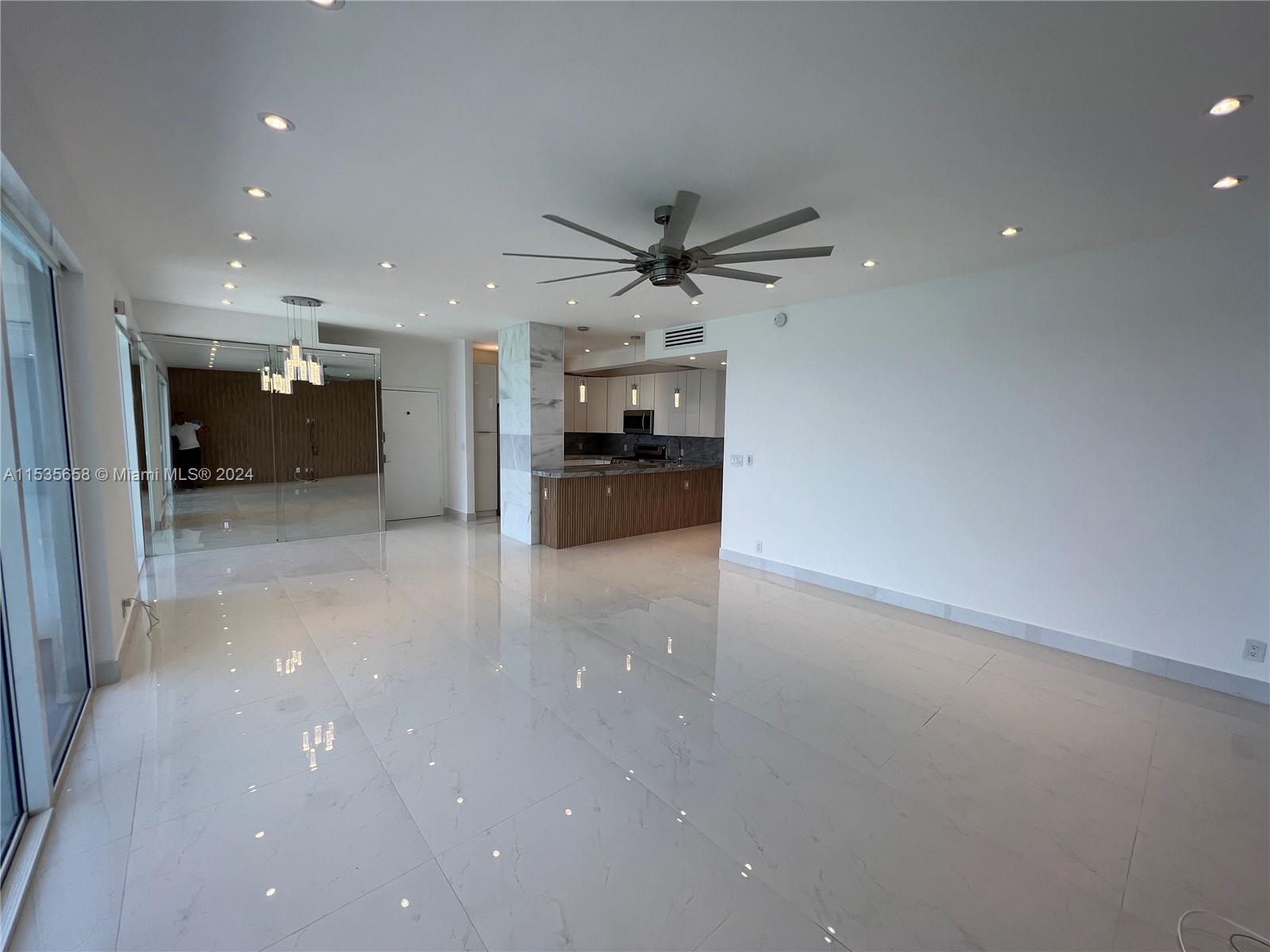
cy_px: 476
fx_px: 477
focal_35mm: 13
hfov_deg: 106.2
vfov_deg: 89.9
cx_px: 635
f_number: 1.8
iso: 32
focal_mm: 1.57
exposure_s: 1/158
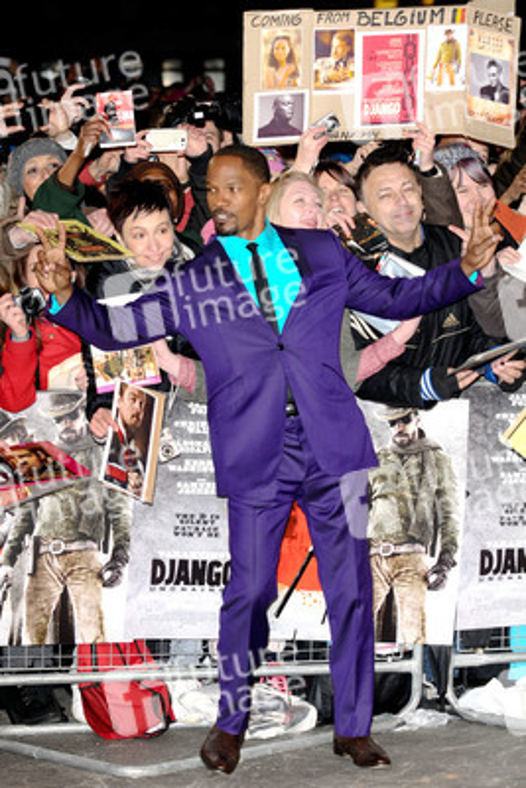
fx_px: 2628
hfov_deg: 11.4
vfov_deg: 17.1
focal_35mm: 120
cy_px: 394
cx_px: 263
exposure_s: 1/200
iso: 320
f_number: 4
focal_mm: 80
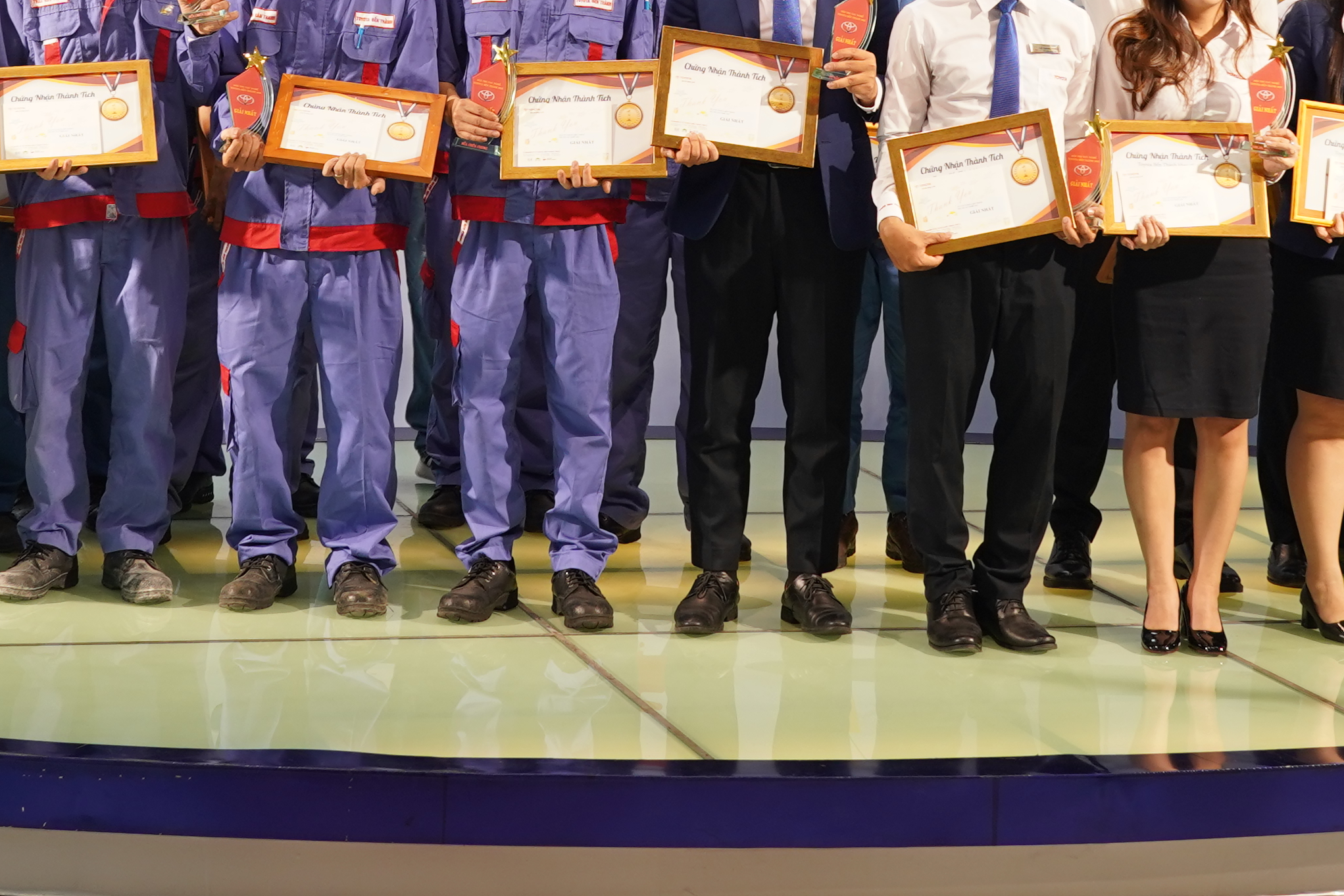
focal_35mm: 94
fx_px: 3509
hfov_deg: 21.7
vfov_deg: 14.0
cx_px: 648
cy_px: -286
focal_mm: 32
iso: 400
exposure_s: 1/40
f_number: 5.6
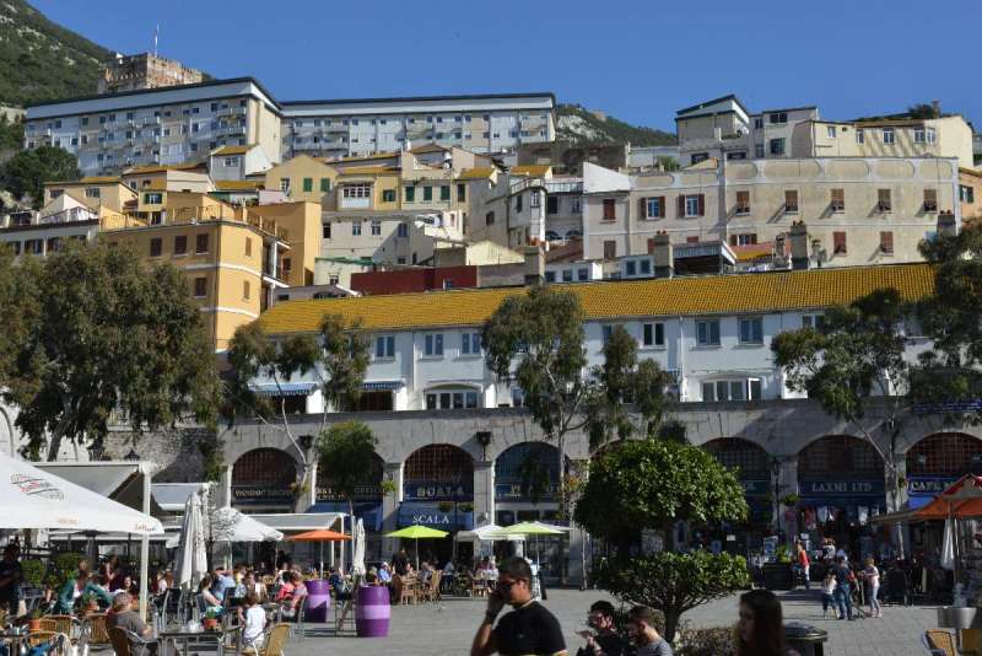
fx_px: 1310
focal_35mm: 48
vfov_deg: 28.1
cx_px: 491
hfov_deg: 41.1
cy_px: 328
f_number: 22
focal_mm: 48
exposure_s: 1/100
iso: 250
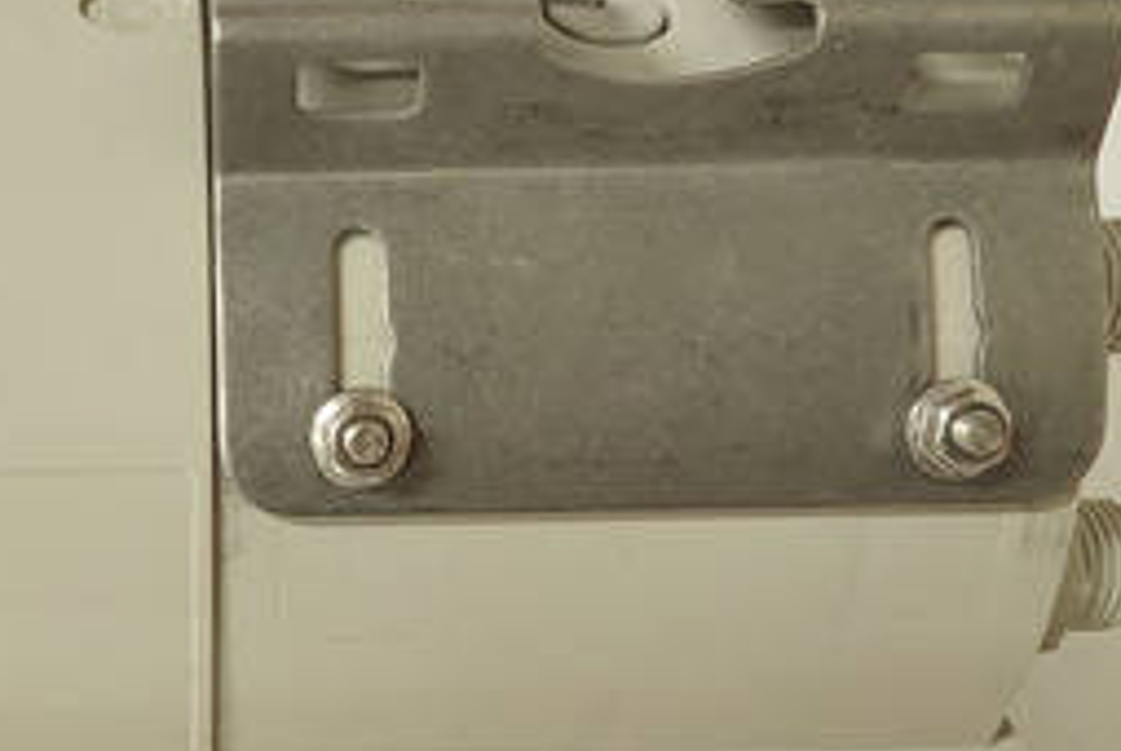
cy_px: 528
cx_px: 194
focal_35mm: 47
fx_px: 1465
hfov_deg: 39.9
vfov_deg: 28.4
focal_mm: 5.52
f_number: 1.9
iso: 1550
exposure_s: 1/50
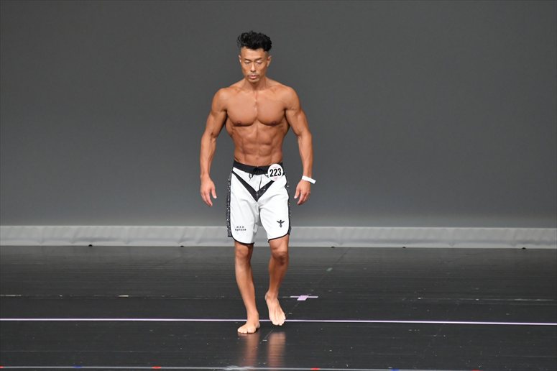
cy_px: 186
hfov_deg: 6.0
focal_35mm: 345
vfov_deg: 4.0
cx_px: 278
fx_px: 5335
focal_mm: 230
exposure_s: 1/400
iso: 5000
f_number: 5.6
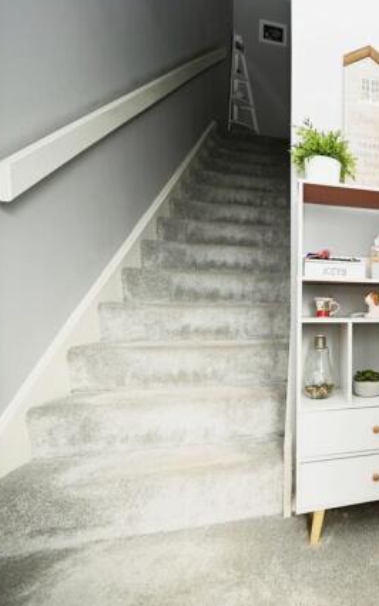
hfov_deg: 41.9
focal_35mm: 22
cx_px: 430
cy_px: 300
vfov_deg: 79.6
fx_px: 363
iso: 100
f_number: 4.5
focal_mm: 14
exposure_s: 1/60
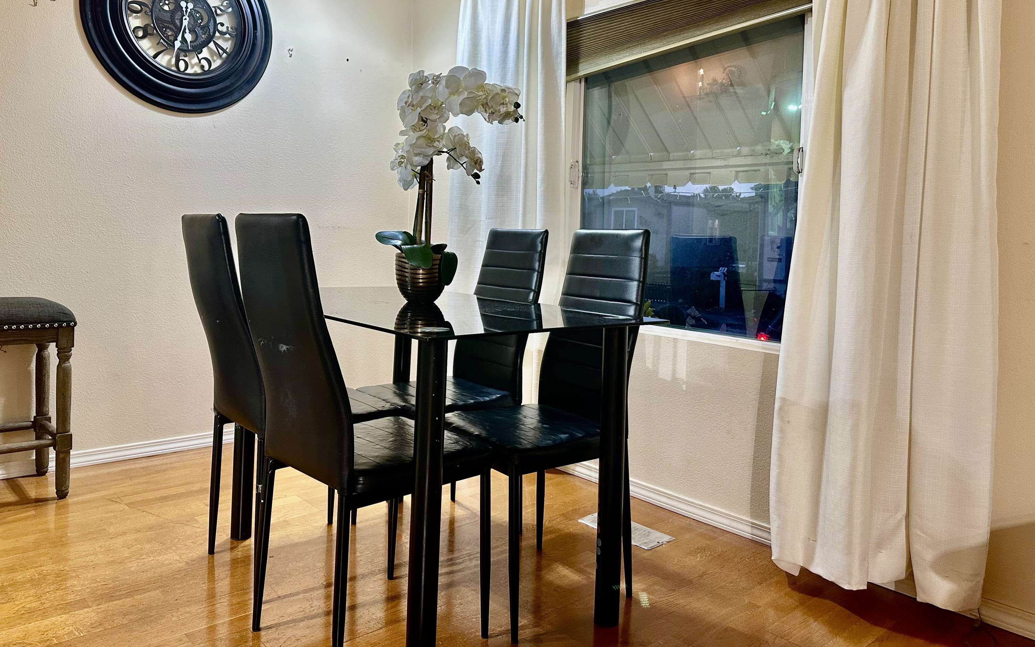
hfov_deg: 70.4
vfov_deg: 47.3
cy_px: 255
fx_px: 733
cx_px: 512
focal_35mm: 26
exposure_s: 1/60
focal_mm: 6.86
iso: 160
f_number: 1.78
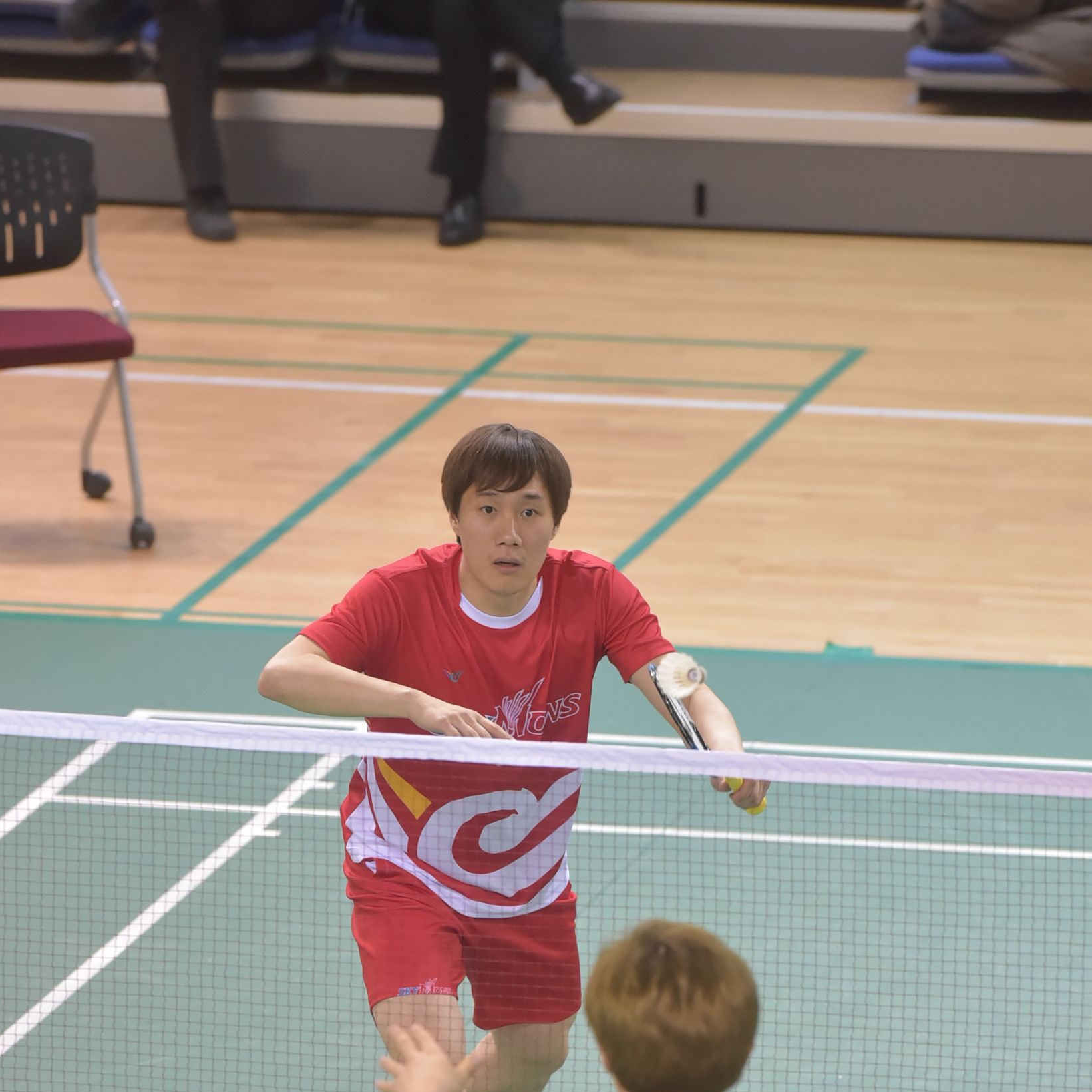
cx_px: 546
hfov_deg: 4.6
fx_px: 13705
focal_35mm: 384
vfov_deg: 4.6
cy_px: 791
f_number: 7.1
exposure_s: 1/500
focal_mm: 300
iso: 8000
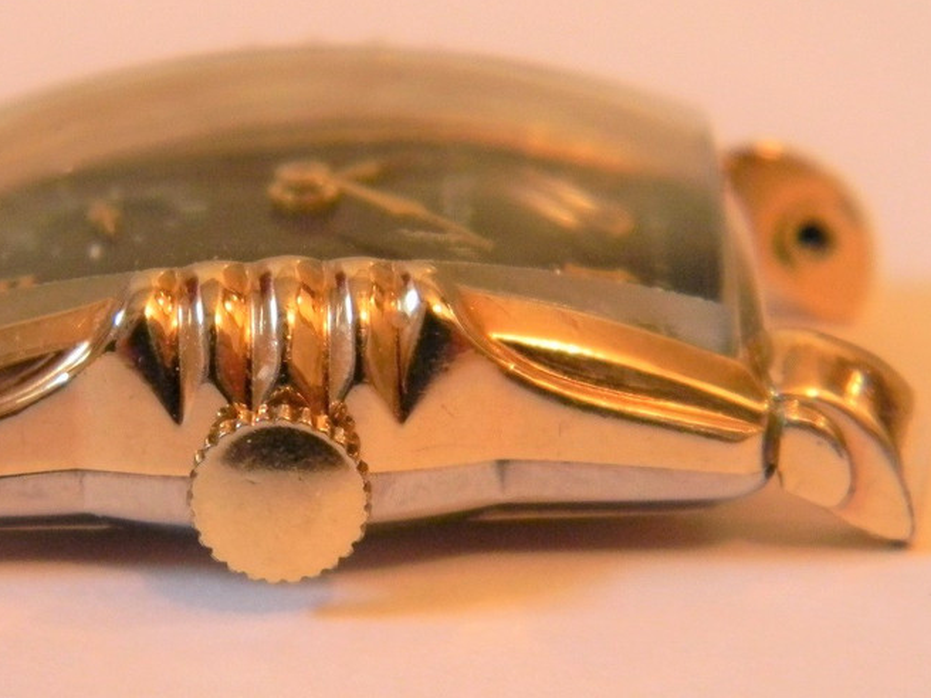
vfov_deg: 11.0
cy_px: 460
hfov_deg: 14.6
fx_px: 3631
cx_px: 285
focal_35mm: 135
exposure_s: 1/7.7
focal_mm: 15.1
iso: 400
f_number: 4.5
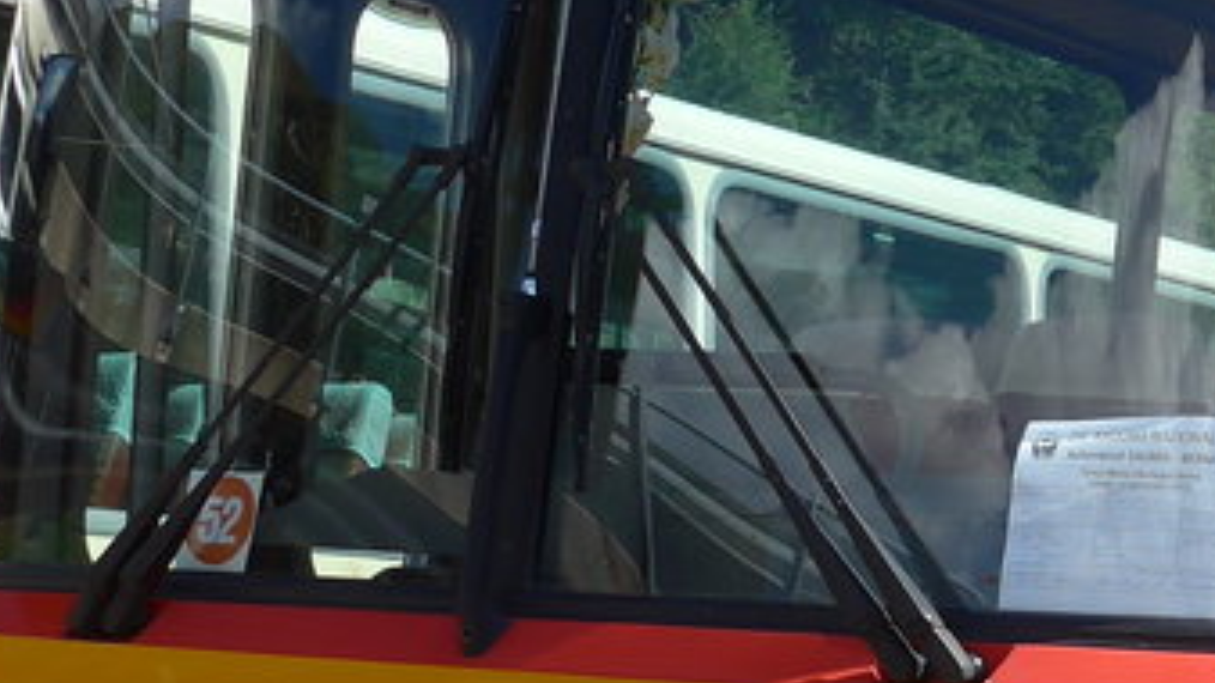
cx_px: 1125
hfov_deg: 17.6
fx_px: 3865
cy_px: 629
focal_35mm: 120
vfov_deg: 10.0
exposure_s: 1/1000
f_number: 2.8
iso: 80
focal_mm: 6.5
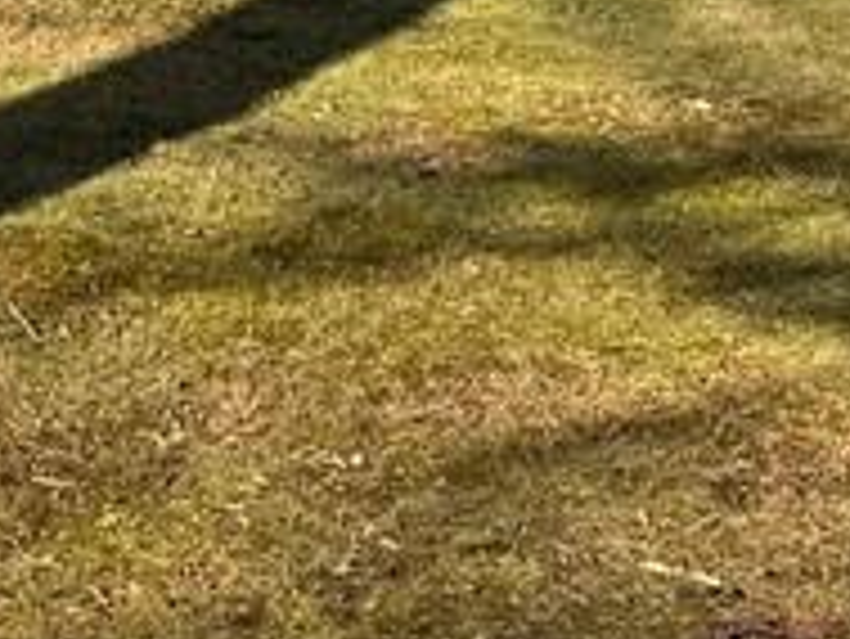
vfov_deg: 10.1
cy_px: -850
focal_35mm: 130
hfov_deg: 13.5
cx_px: -697
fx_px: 3194
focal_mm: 6.76
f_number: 1.78
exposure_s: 1/2801
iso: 80
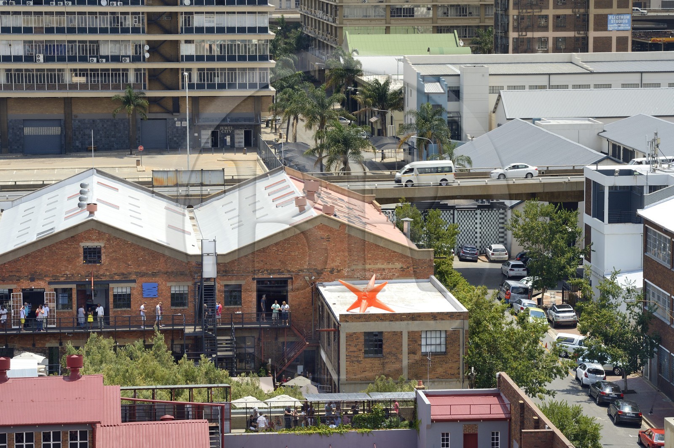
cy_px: 224
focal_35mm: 116
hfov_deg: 17.7
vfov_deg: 11.8
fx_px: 2170
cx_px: 337
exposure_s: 1/250
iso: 200
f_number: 14
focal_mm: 116
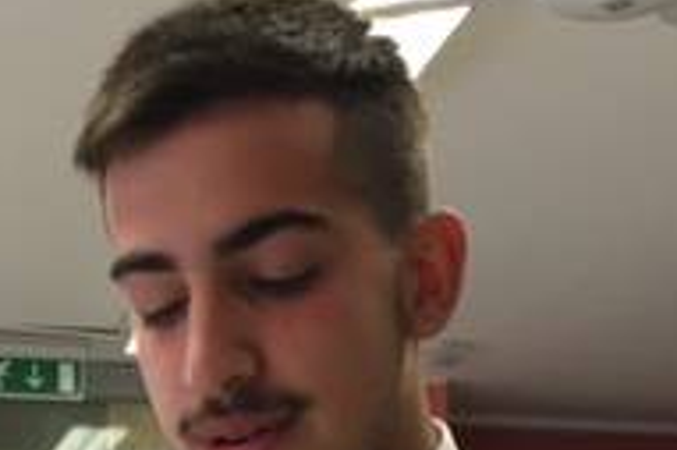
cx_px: 191
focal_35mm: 101
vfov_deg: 12.3
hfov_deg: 20.1
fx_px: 1898
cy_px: 829
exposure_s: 1/33
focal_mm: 4.15
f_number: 2.2
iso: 80
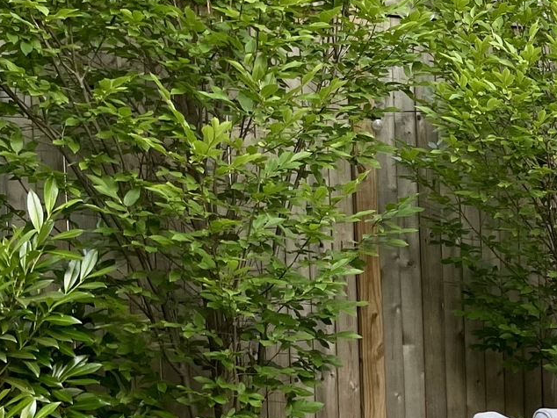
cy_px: 435
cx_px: 820
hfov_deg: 20.6
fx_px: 1320
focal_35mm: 82
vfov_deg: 17.5
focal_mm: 4.2
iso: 125
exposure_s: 1/121
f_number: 1.6
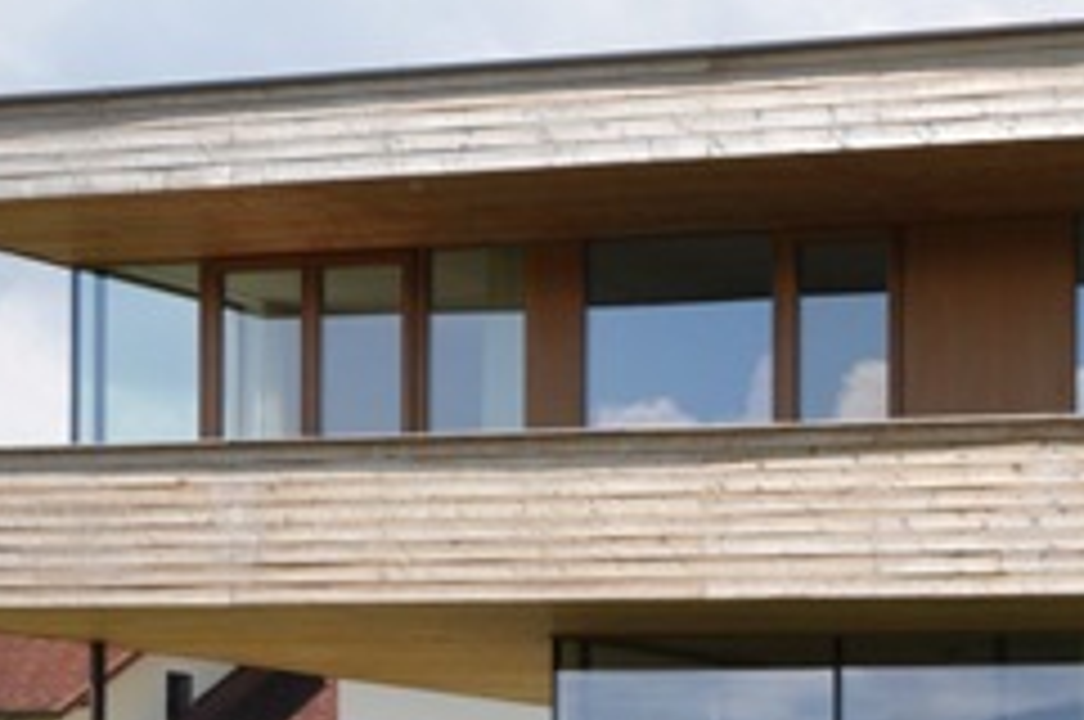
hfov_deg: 15.5
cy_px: 506
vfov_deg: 10.9
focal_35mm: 125
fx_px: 3749
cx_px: 1489
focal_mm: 25
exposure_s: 1/400
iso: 200
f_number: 10
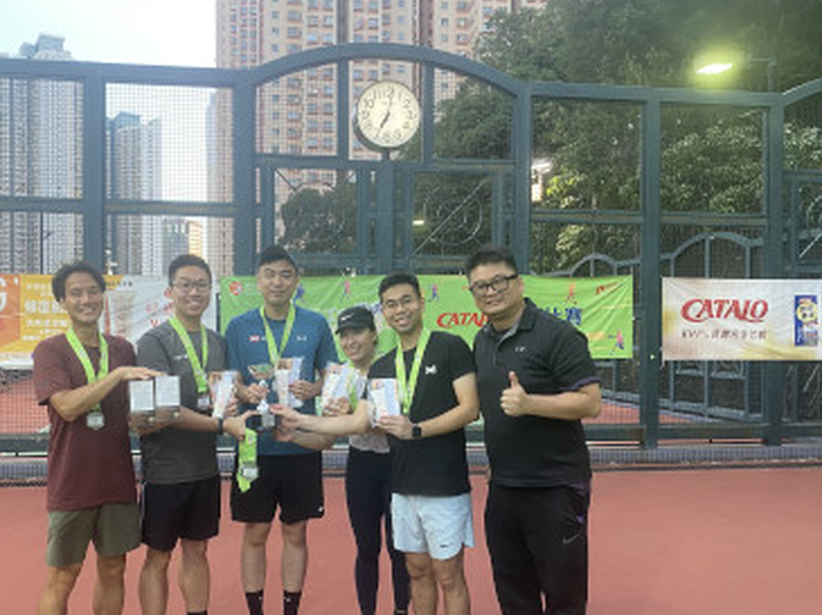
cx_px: 348
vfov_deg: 40.6
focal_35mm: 35
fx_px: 830
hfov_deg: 52.5
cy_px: 347
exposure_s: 1/50
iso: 125
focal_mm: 4.25
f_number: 1.8
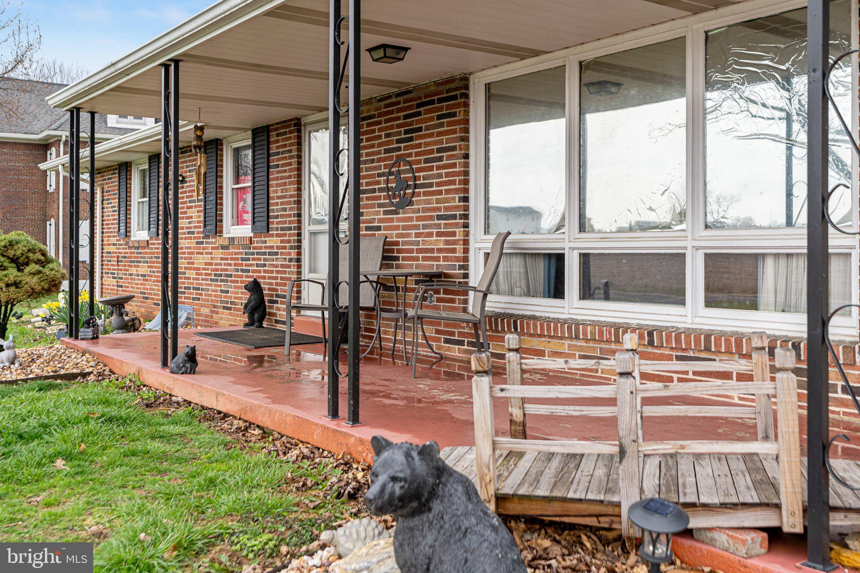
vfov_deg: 37.8
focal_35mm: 35
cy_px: 286
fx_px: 836
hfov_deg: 54.4
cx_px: 430
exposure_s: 1/800
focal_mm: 35
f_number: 4
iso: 320
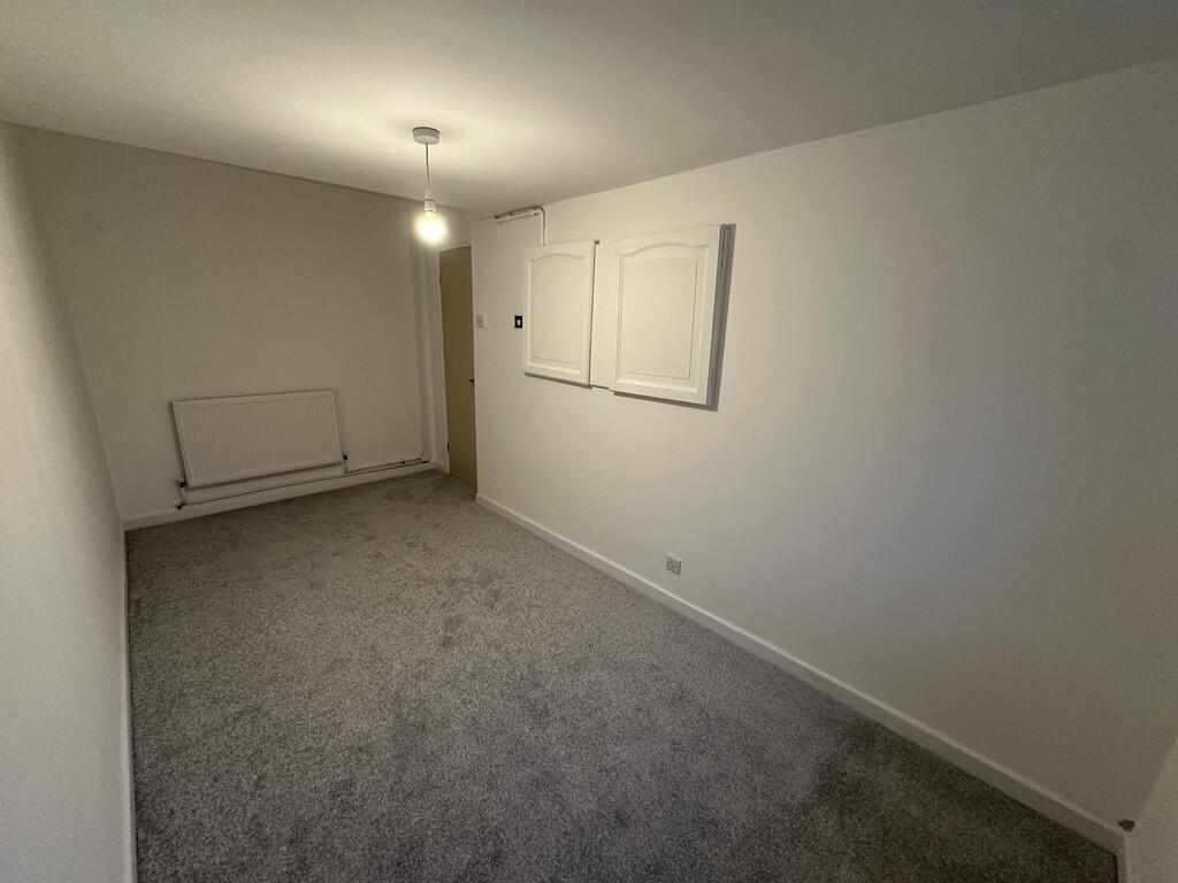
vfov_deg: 85.7
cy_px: 442
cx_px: 589
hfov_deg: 102.1
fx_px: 476
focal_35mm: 14
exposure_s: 1/50
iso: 320
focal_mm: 2.22
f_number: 2.2
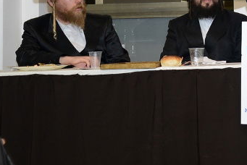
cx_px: 327
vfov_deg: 12.5
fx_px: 742
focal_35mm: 108
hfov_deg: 17.6
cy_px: -17
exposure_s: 1/125
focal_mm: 36
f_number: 5
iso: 800
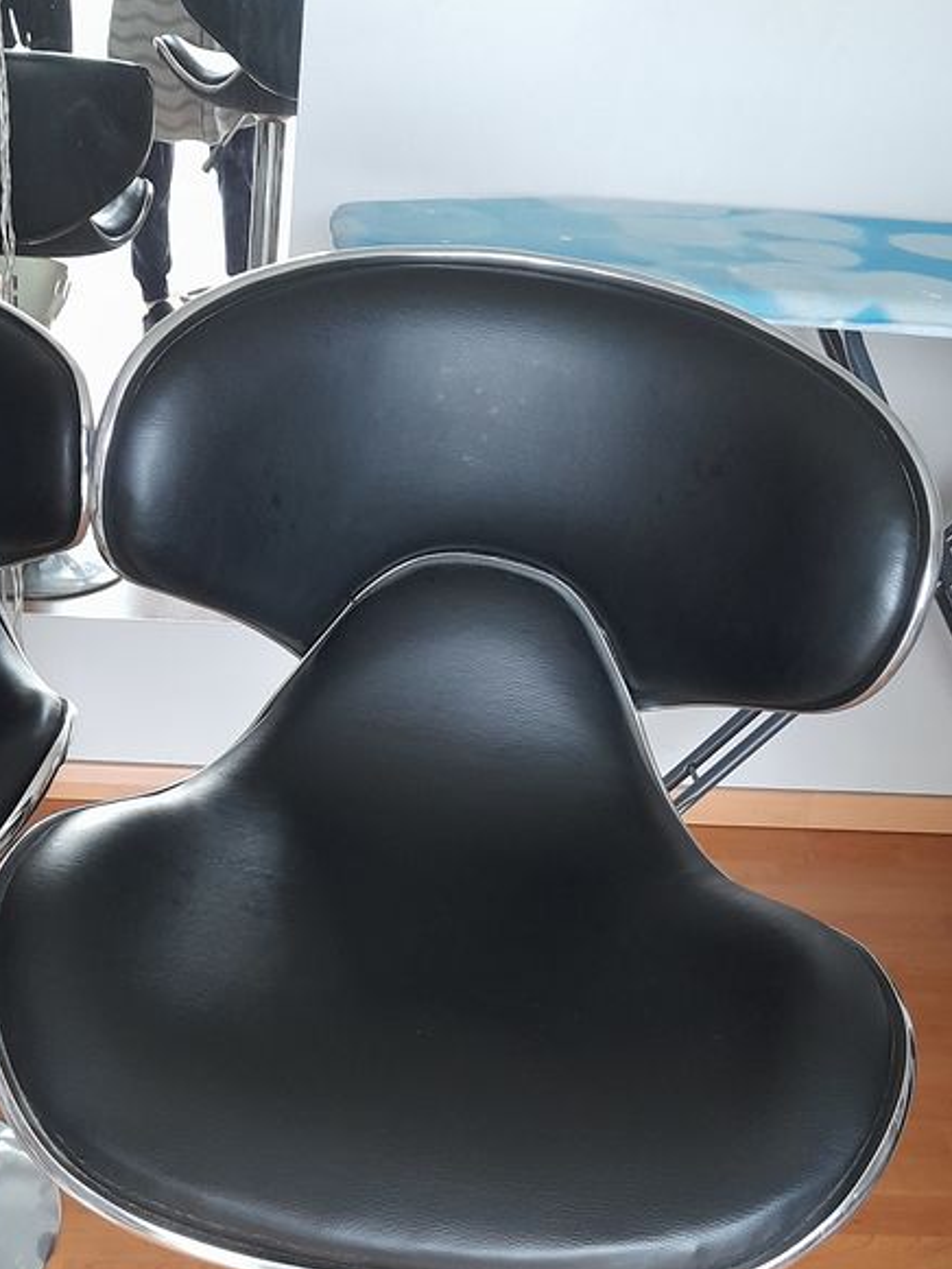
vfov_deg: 42.4
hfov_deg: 33.1
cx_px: 275
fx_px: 1576
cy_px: 963
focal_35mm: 43
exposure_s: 1/25
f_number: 2
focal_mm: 4.6
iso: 500
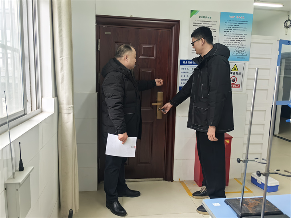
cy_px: 109
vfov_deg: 51.4
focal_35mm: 27
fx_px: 227
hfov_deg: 65.3
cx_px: 146
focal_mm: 5.75
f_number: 2
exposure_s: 1/100
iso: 125
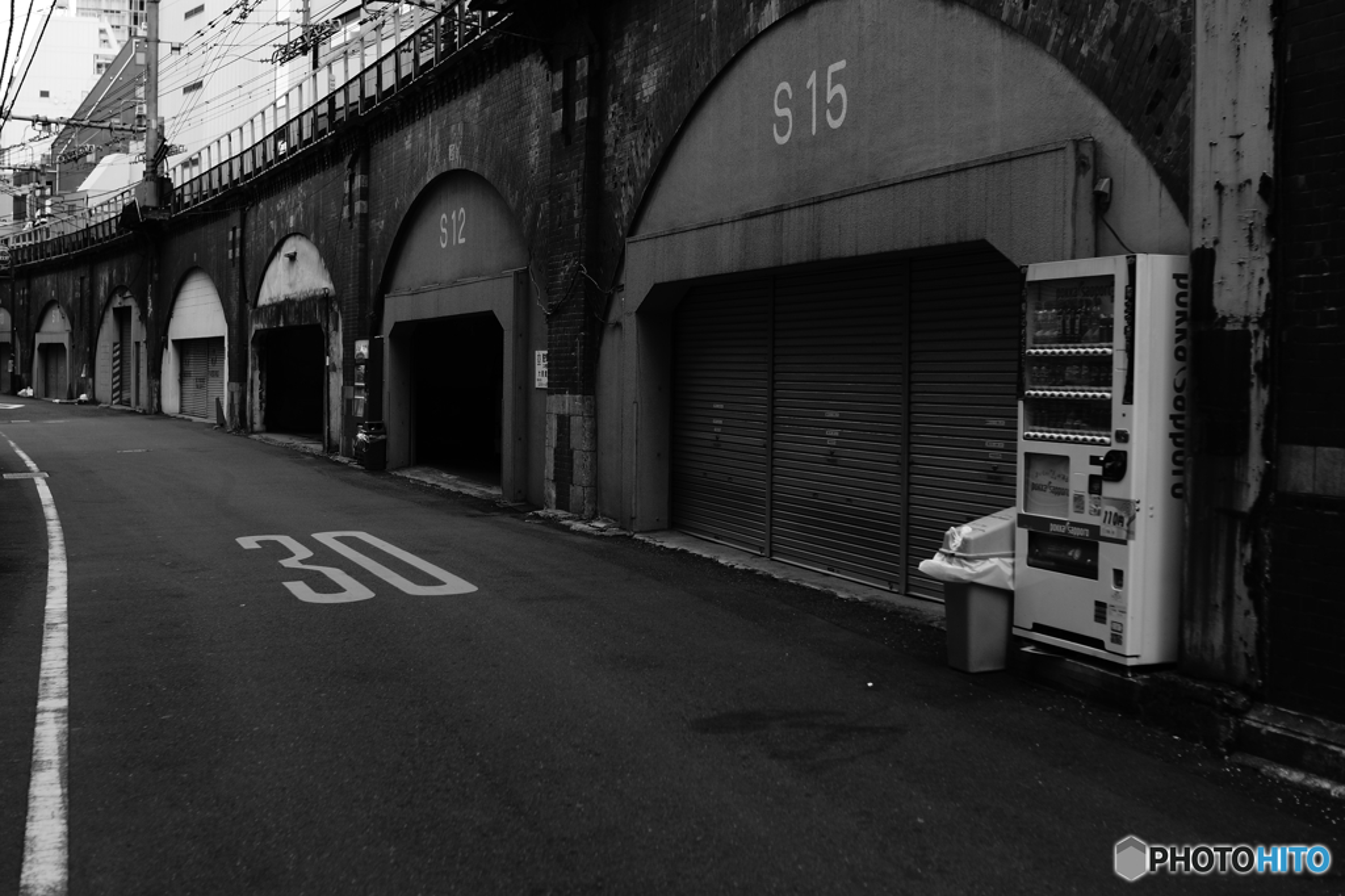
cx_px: 672
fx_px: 1681
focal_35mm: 45
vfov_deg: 29.8
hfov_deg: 43.6
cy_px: 448
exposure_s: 1/250
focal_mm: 30
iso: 100
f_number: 2.5
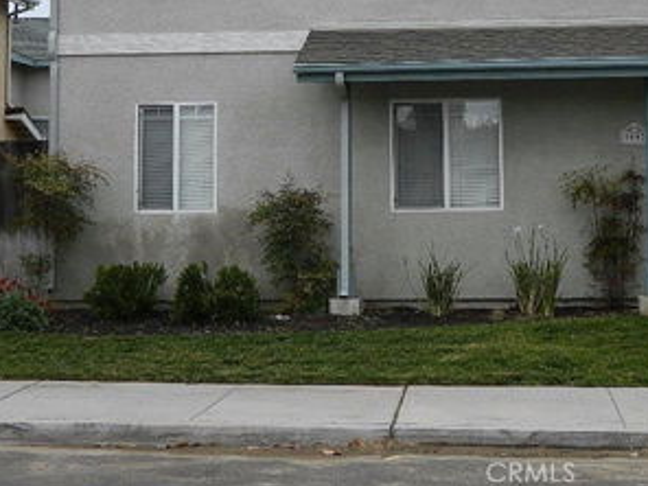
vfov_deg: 20.4
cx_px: 433
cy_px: 68
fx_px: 1329
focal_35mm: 71
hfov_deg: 27.2
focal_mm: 7.3
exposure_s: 1/320
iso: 80
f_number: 3.5
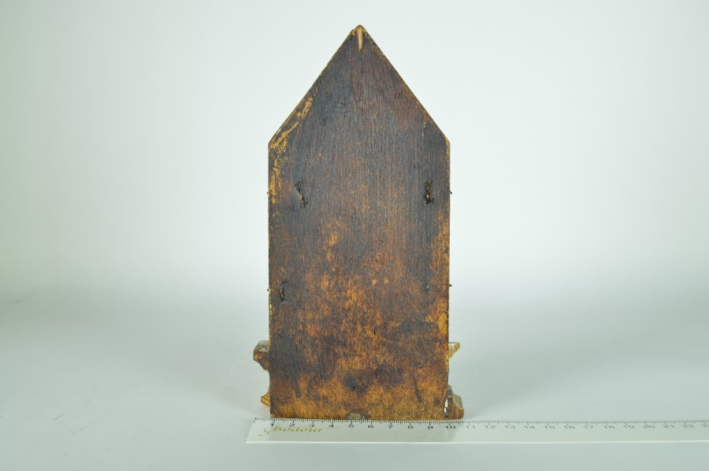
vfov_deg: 28.0
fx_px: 944
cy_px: 236
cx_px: 354
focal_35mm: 48
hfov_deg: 41.2
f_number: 6.3
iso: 100
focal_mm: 32
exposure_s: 1/125
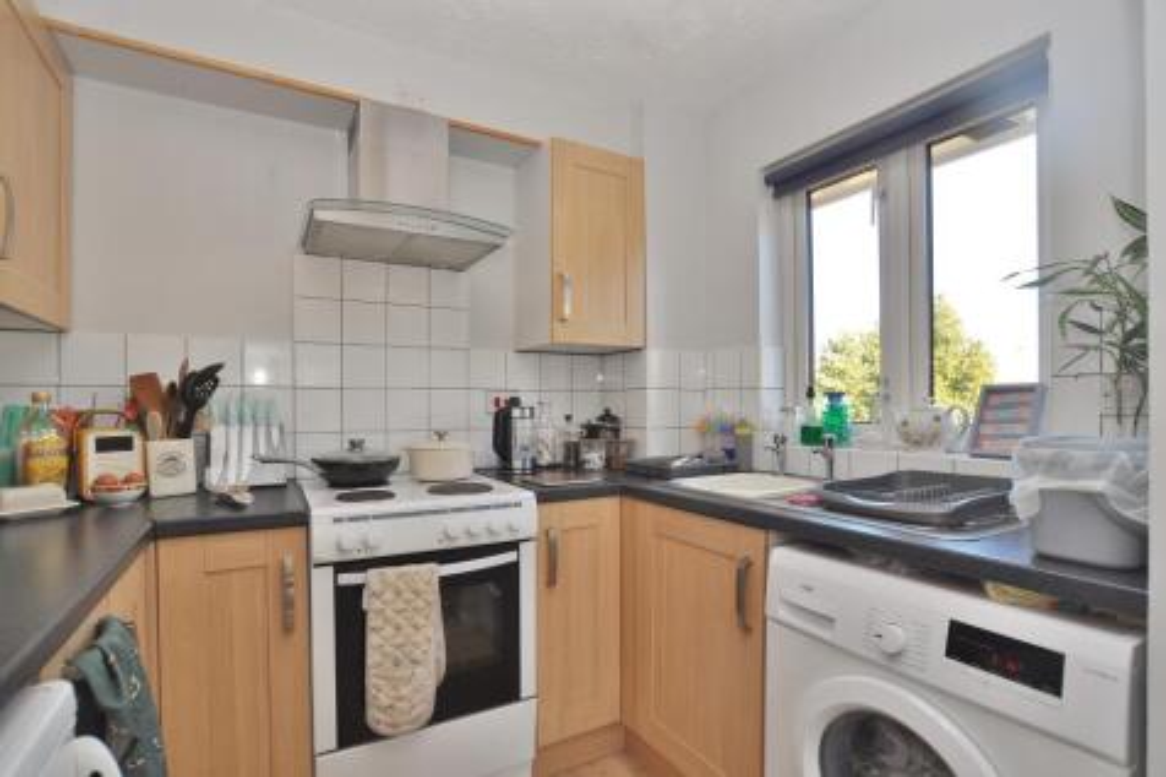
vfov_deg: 72.0
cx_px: 583
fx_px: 534
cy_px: 388
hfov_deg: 95.0
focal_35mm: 16
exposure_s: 1/125
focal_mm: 11
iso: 320
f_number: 5.6
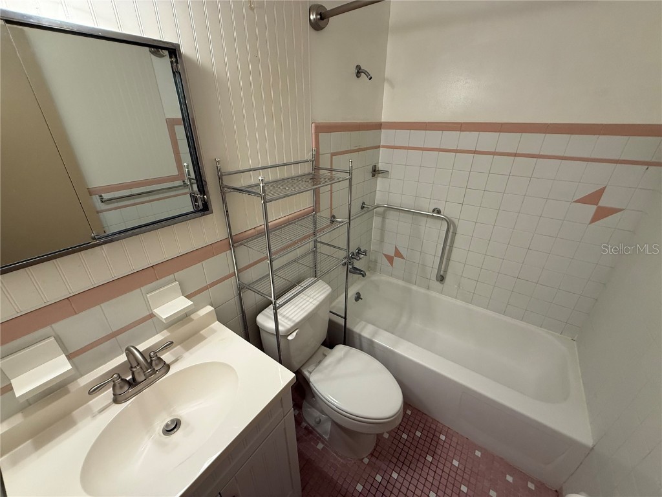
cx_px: 331
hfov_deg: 102.1
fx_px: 268
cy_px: 248
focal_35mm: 14
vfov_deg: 85.7
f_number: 2.2
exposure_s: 1/60
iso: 200
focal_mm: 2.22
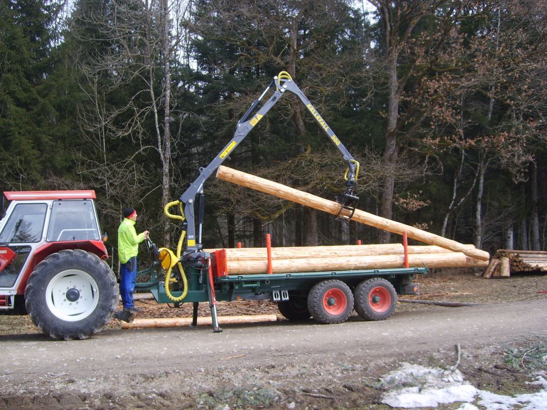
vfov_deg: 40.7
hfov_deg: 52.6
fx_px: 553
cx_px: 274
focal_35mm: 35
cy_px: 205
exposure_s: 1/350
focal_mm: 5.8
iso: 50
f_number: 2.8
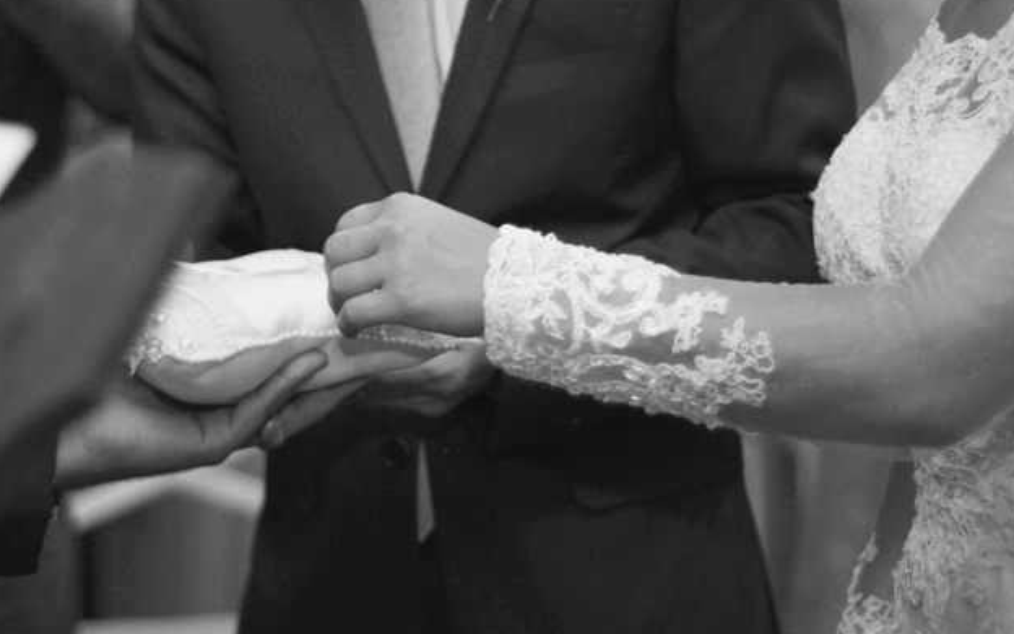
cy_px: 67
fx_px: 2708
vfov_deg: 13.2
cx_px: 304
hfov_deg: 21.1
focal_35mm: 98
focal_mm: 50
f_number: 1.8
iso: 3200
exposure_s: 1/320
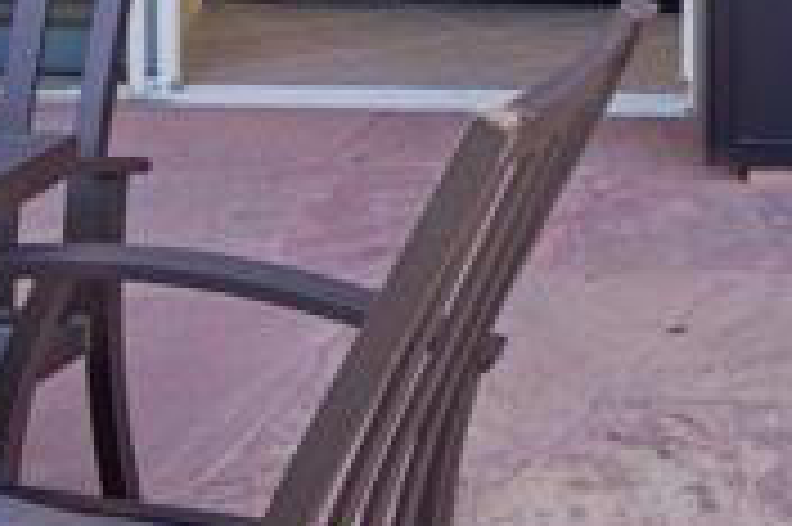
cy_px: -396
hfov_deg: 19.8
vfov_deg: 13.3
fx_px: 2044
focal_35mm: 93
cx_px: 1089
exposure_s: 1/40
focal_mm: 16
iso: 100
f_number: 7.1
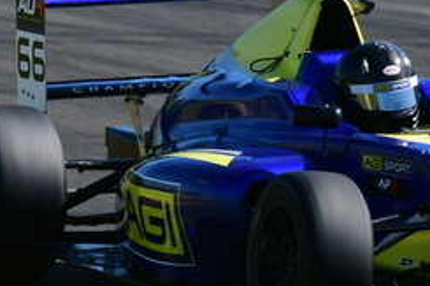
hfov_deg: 1.1
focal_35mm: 1813
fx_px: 21640
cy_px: 149
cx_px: 398
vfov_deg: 0.8
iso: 400
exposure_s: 1/500
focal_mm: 370
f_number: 11
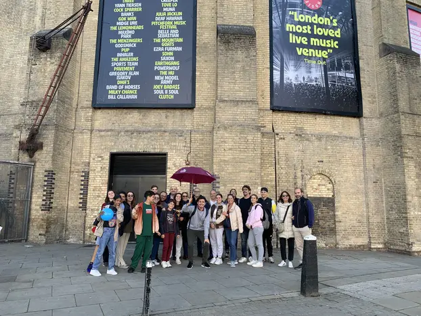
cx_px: 210
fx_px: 316
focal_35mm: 26
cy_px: 158
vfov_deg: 53.1
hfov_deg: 67.3
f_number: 1.8
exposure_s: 1/186
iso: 25
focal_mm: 4.25
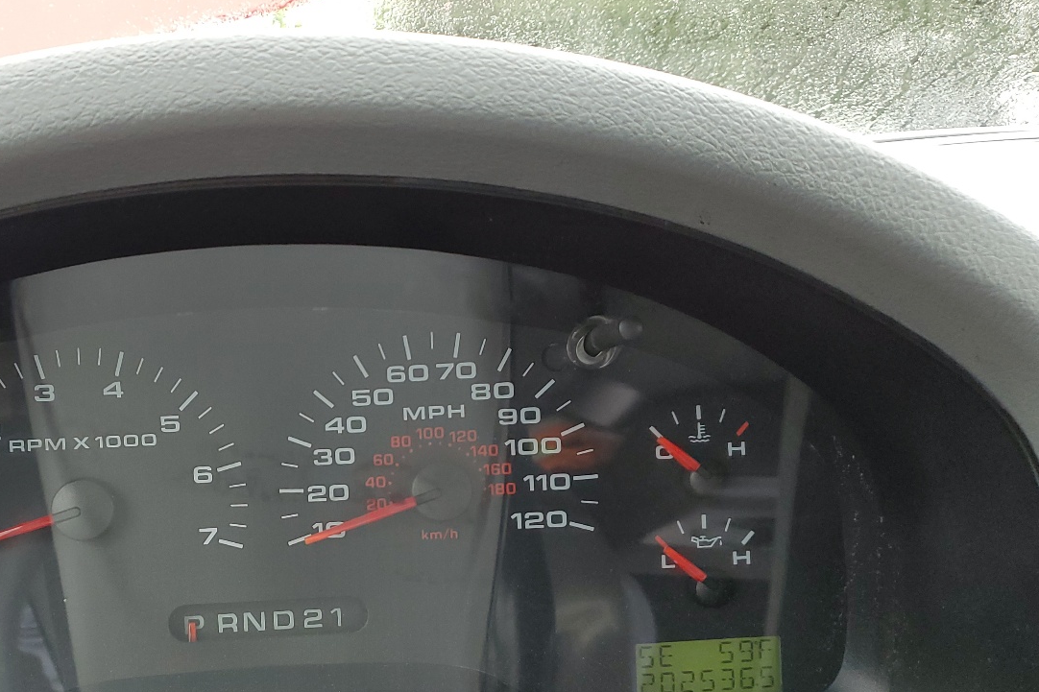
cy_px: 481
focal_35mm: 40
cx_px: 295
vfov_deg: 33.0
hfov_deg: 47.1
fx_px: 1154
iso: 65
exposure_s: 1/60.2
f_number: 1.5
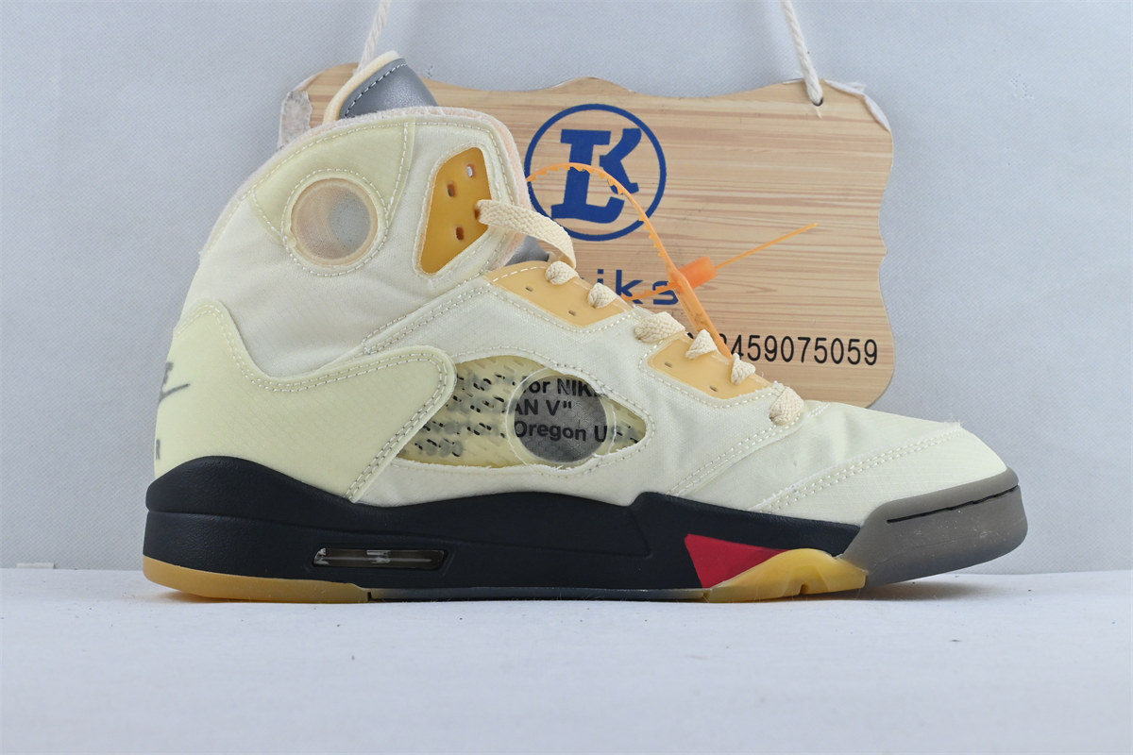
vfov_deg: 30.8
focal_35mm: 44
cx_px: 566
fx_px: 1369
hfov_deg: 45.0
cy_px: 378
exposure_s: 1/200
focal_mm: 29
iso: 1000
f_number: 10
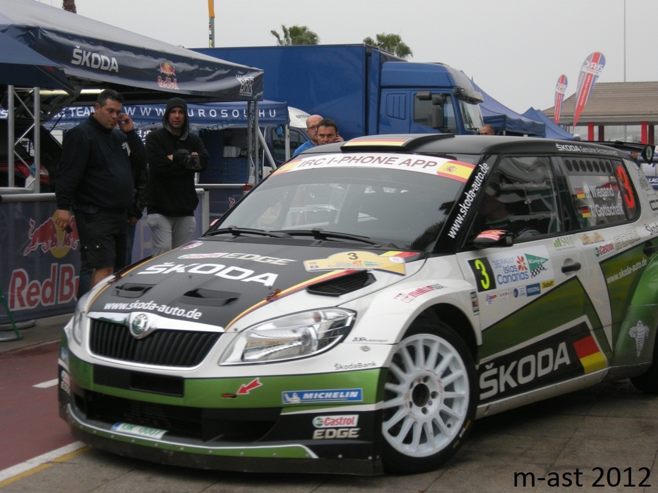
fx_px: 1407
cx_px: 329
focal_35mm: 74
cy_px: 246
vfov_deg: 19.9
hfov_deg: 26.3
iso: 106
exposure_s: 1/310
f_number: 3.9
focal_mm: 15.7
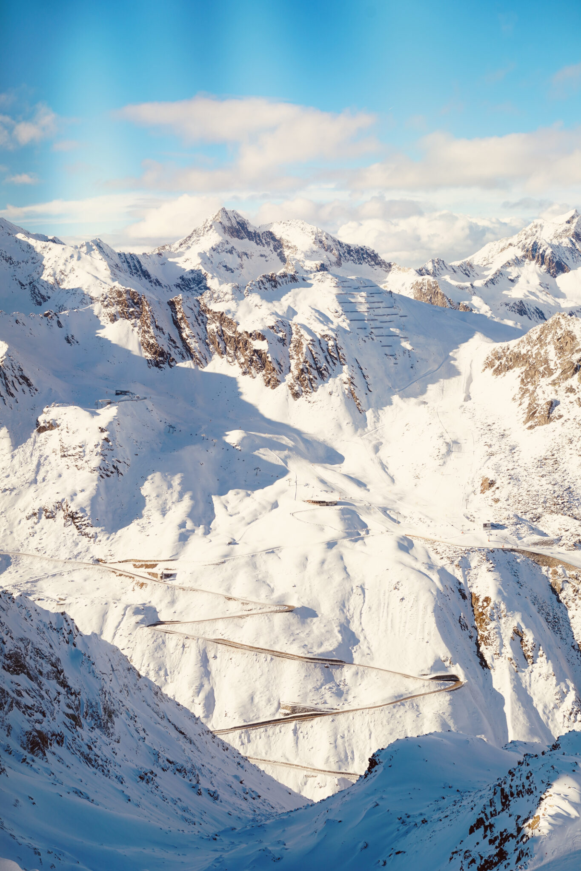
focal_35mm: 50
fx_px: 1211
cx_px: 290
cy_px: 436
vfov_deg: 39.6
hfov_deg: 27.0
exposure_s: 1/125
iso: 100
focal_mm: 50
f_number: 6.3
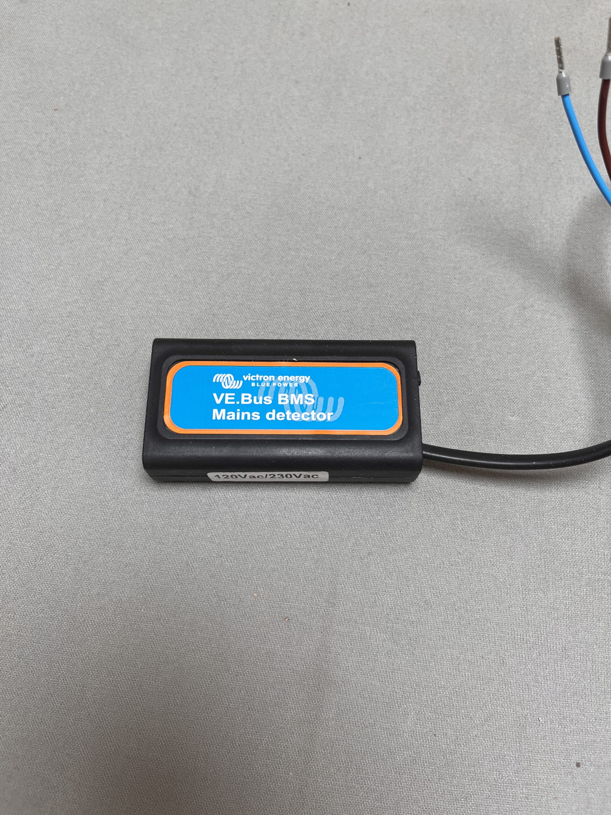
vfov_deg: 67.3
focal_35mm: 26
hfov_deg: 53.1
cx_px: 306
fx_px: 612
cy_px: 408
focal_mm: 5.1
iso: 40
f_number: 1.6
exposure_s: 1/100
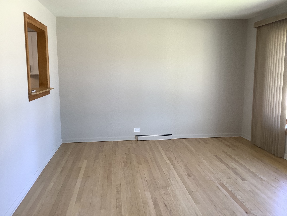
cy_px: 108
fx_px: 257
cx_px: 144
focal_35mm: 31
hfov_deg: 58.4
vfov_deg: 45.4
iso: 100
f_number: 2.4
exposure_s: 1/60
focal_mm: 3.3
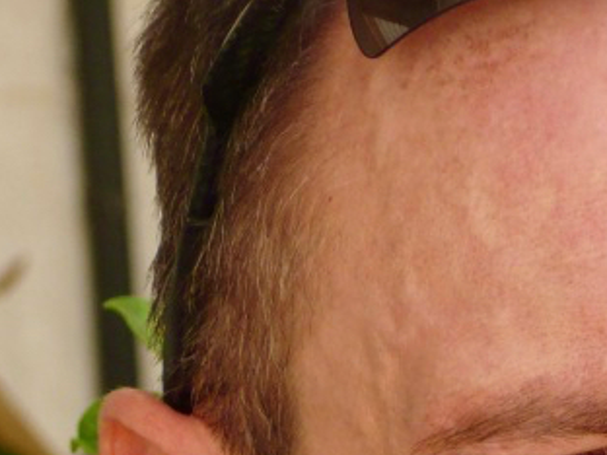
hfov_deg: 3.0
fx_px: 11468
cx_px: 768
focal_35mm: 654
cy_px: 733
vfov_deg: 2.3
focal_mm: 32.7
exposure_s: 1/80
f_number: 4.8
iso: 100
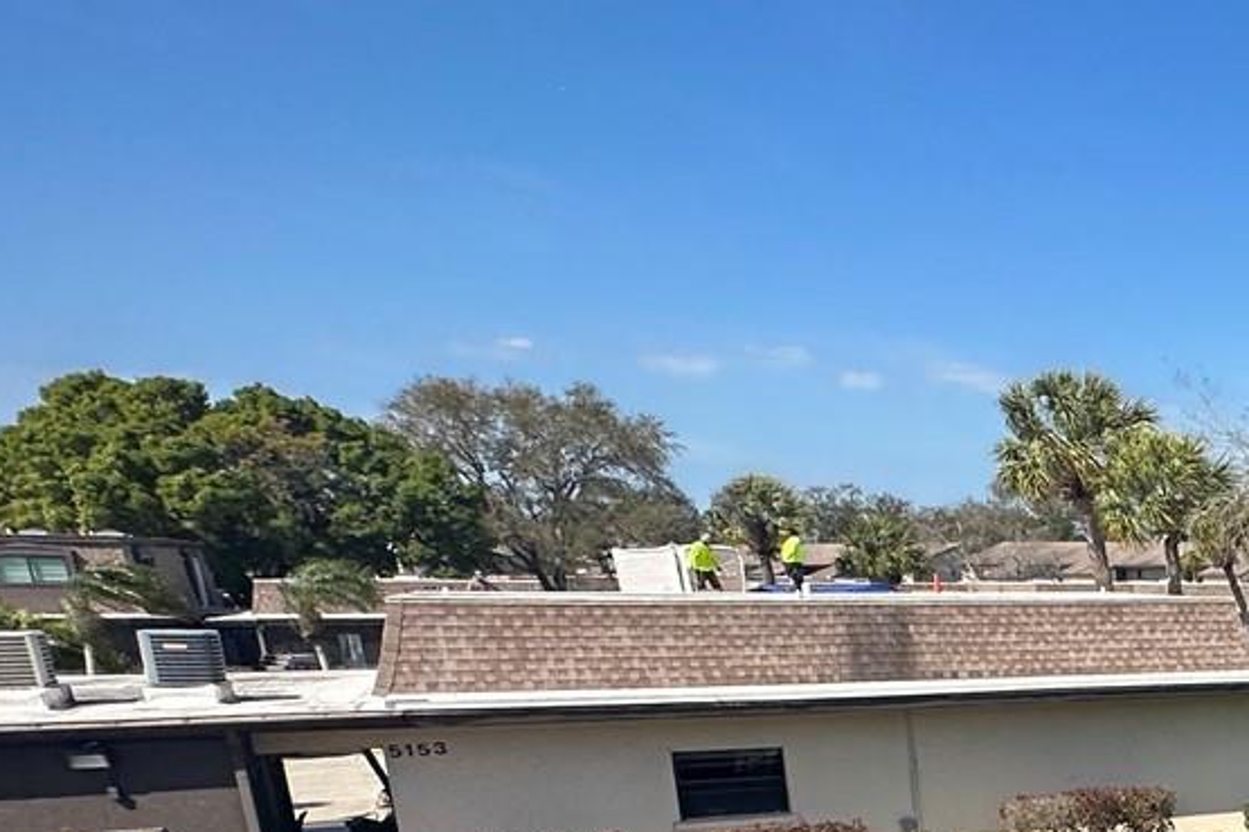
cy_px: 953
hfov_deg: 33.3
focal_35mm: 42
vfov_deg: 28.5
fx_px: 1457
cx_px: 1645
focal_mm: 2.22
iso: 50
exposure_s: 1/2353
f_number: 2.2
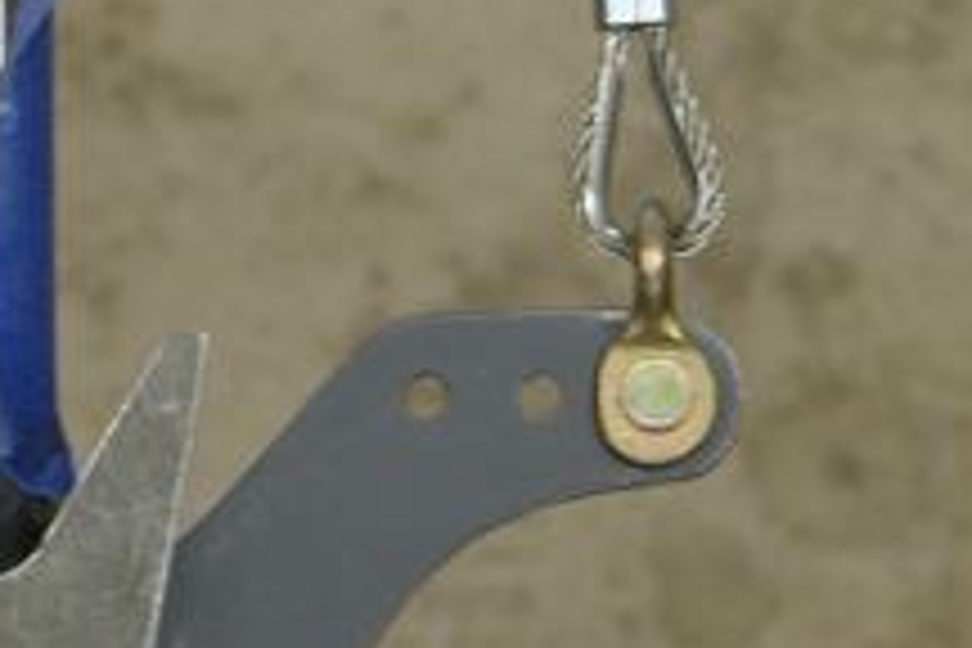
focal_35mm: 357
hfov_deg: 5.8
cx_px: 90
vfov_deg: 3.9
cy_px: 261
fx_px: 9638
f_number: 3.7
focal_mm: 29.5
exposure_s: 1/8.3
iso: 100
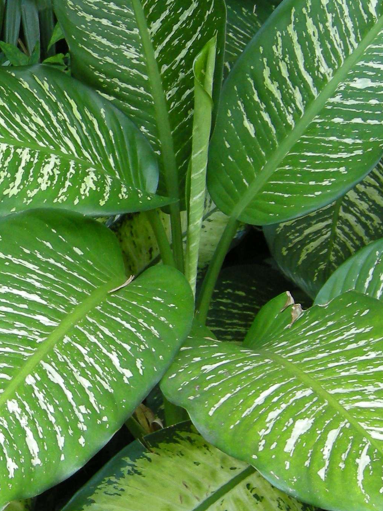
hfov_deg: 13.6
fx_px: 1534
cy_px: 224
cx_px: -143
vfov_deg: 18.9
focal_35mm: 104
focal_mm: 7.5
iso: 130
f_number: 2.7
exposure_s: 1/52.3
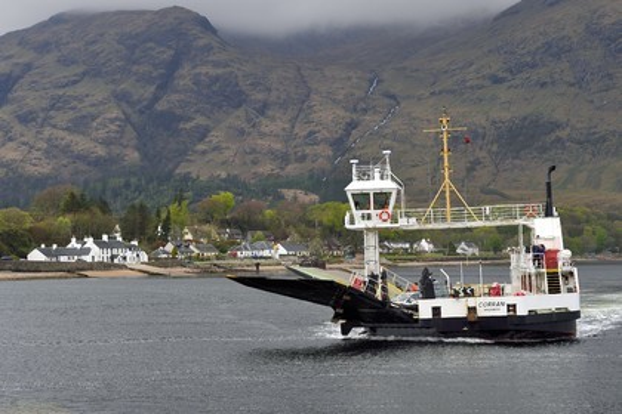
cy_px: 207
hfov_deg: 20.8
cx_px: 311
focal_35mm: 98
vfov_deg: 14.0
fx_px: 1693
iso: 200
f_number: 10
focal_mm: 98
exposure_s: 1/250
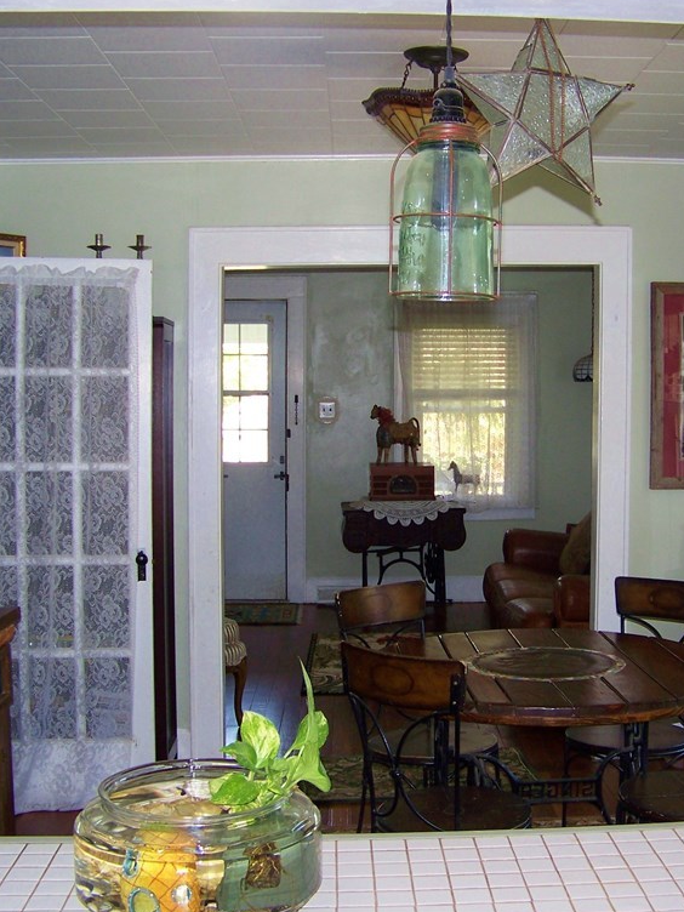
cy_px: 452
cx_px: 426
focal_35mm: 49
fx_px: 1291
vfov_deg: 38.9
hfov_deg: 29.6
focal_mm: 5.85
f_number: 2.8
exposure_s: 1/30
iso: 64
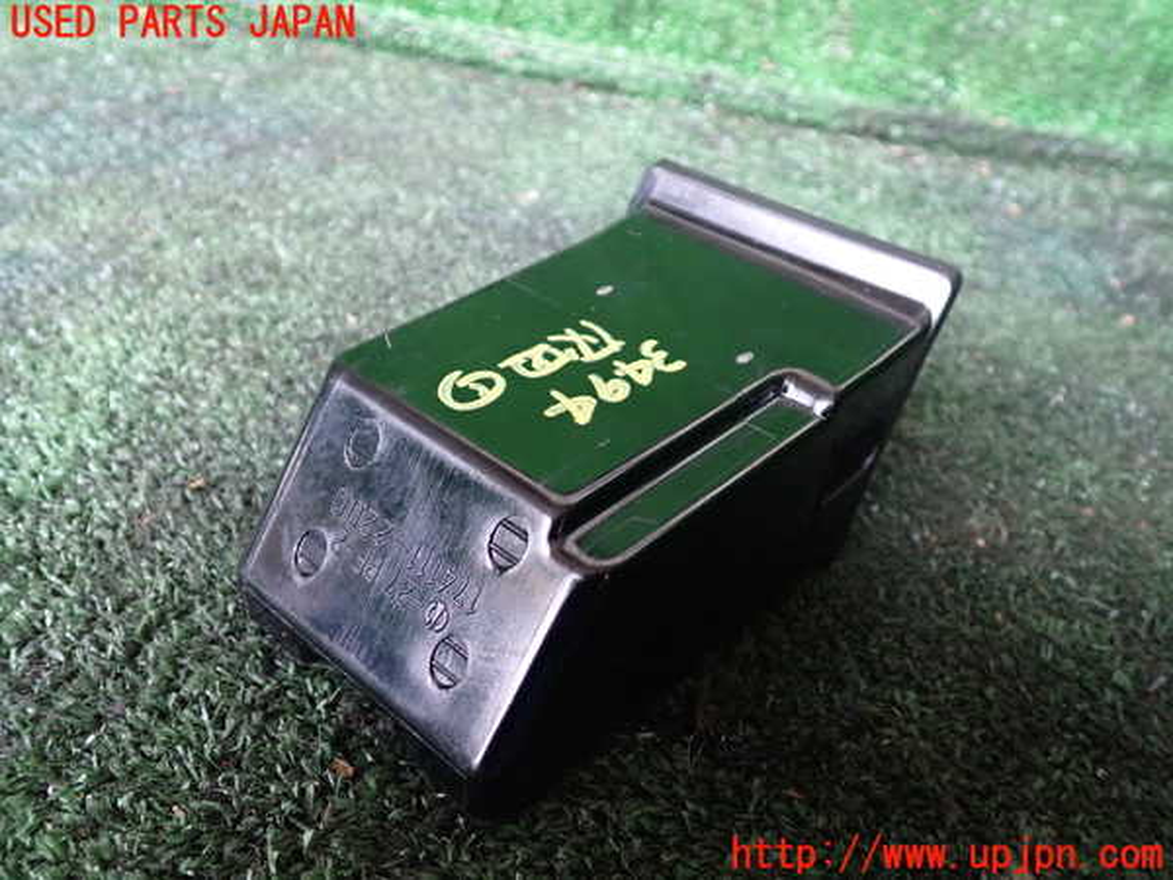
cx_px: 586
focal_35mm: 30
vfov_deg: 46.8
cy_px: 440
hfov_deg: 60.0
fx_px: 1017
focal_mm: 5.4
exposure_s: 1/25
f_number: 2.3
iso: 800
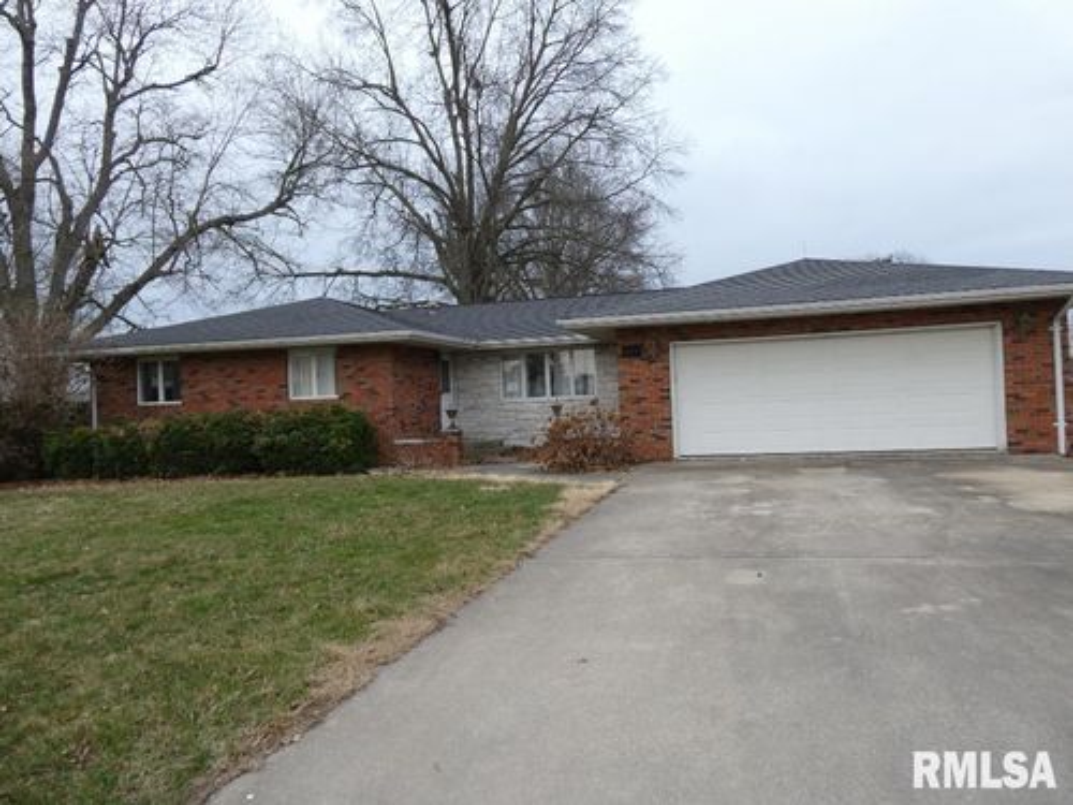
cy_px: 402
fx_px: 744
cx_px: 536
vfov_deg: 56.8
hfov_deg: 71.6
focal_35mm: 24
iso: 125
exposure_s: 1/80
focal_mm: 4.3
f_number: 3.3
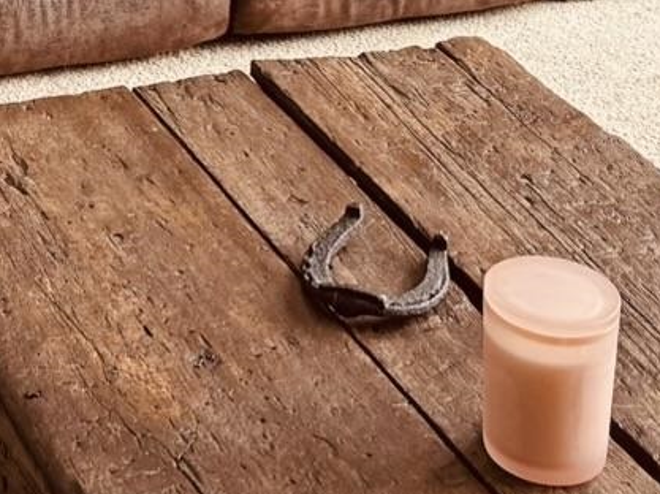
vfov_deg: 10.9
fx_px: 2248
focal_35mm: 118
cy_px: -635
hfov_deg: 16.1
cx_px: -130
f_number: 1.78
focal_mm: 6.76
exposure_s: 1/60
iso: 250
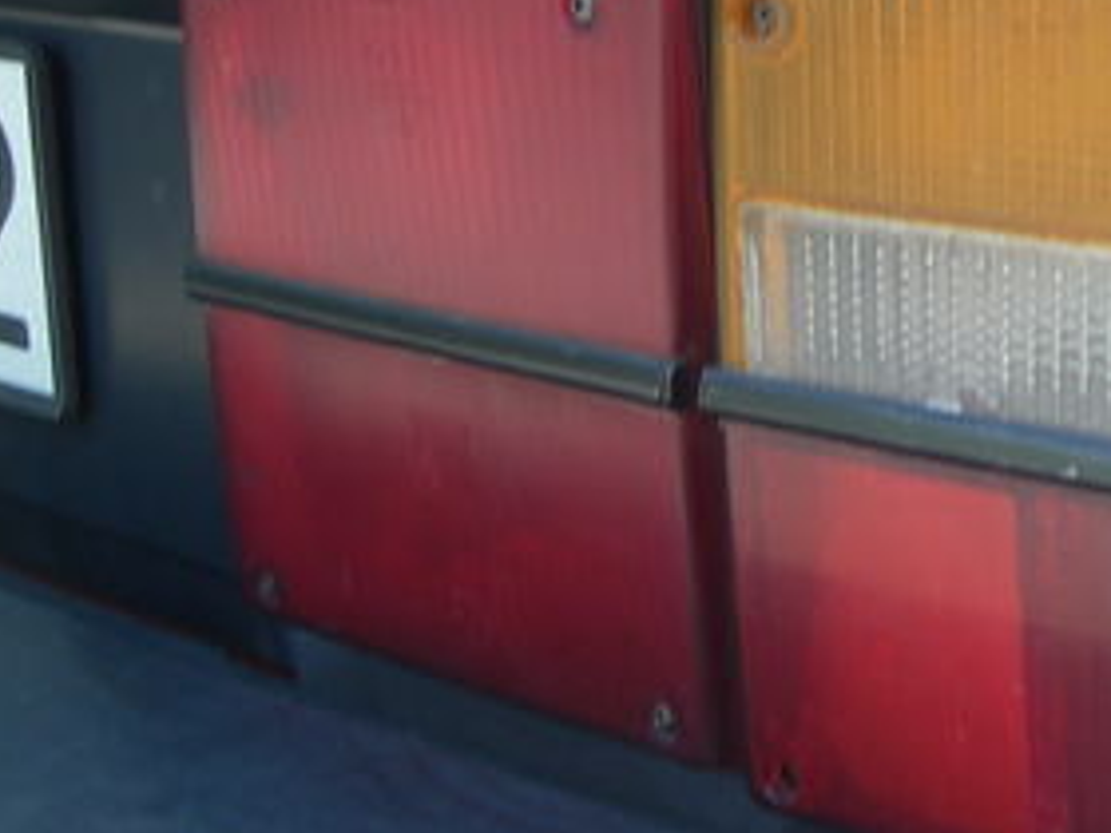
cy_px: 393
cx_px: 1258
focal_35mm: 64
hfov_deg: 27.4
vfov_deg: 22.9
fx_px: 2054
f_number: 2.6
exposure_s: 1/60
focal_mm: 4.9
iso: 64
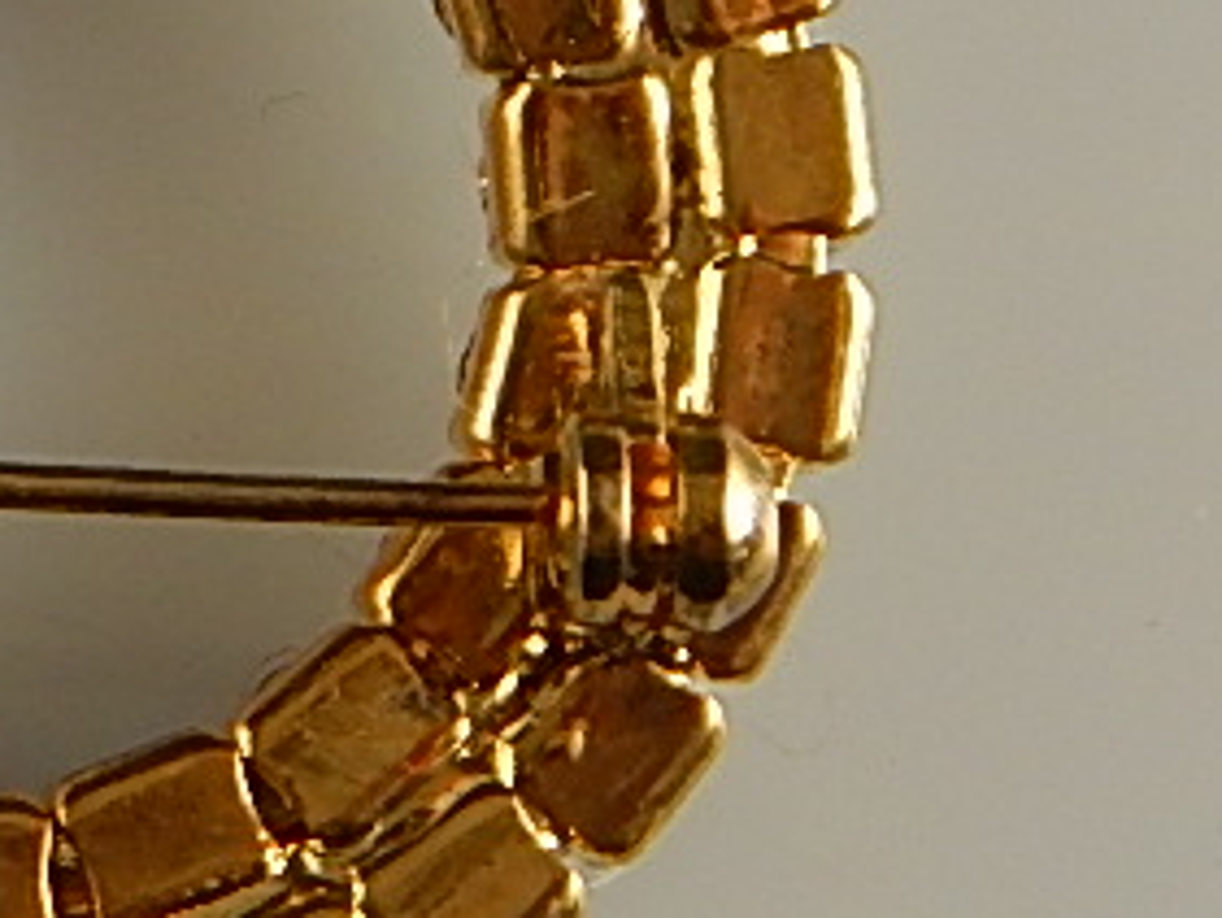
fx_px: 10842
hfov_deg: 6.2
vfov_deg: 4.8
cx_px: -1744
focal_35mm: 307
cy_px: -505
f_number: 3.8
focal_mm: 9.7
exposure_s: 1/30
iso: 125
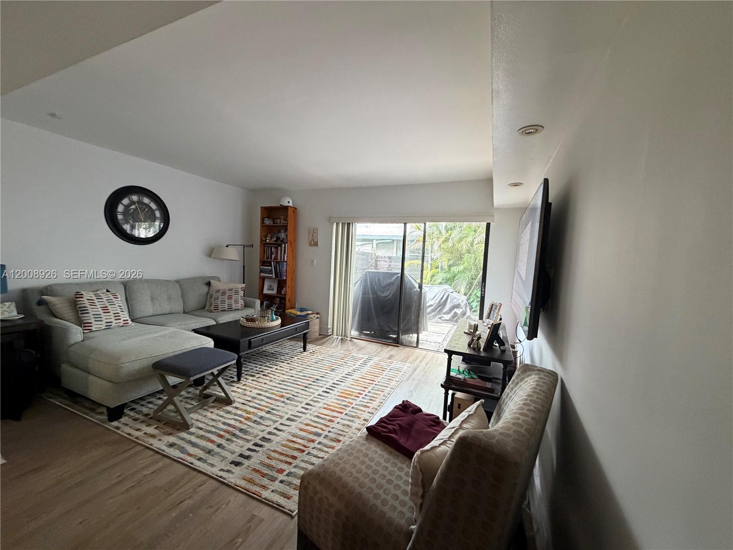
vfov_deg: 85.7
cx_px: 366
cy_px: 275
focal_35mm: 14
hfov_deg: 102.1
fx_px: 296
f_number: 2.2
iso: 400
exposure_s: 1/60
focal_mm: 2.22
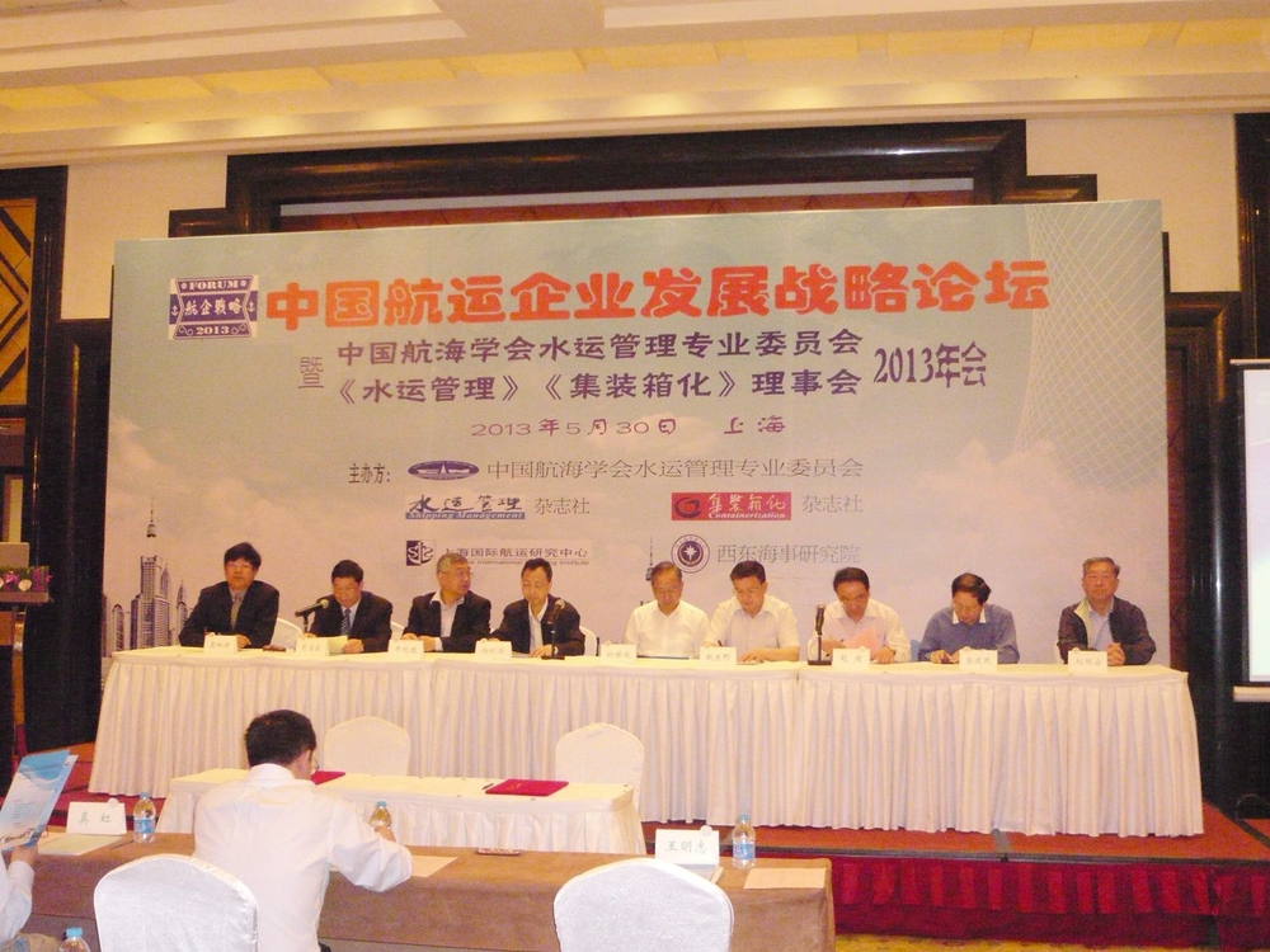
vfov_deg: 36.0
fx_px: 1468
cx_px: 635
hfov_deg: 46.8
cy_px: 476
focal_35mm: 40
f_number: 3.3
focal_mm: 6.6
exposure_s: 1/40
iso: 800
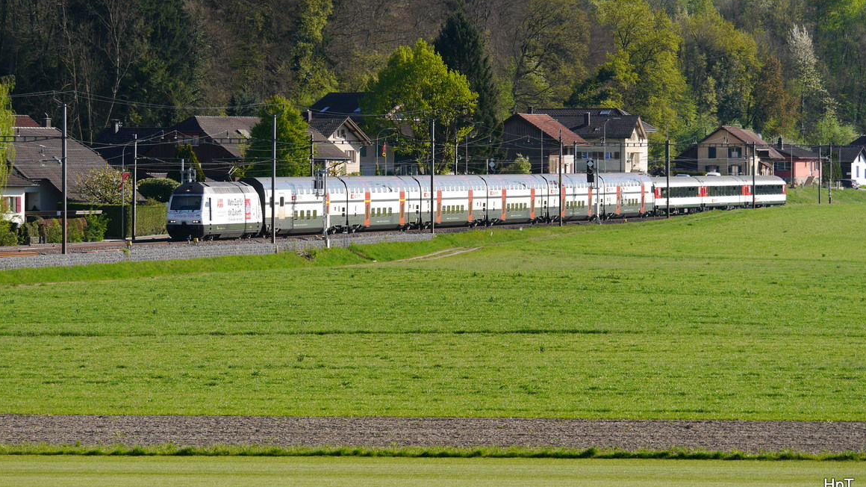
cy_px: 176
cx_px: 427
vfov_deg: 4.7
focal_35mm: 257
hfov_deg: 8.4
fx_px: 5900
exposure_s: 1/640
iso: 160
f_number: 5
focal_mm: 114
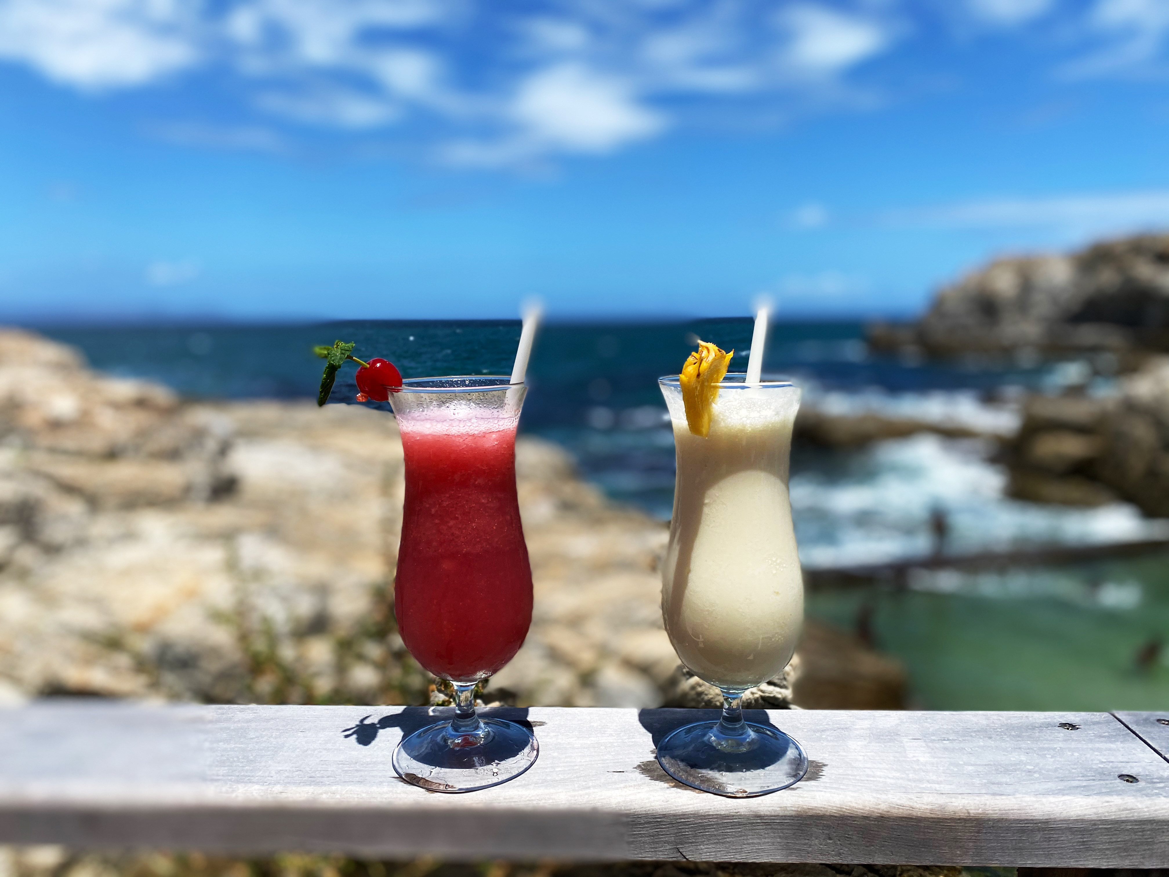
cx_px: 584
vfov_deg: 53.1
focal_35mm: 26
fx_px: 878
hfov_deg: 67.3
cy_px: 438
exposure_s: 1/5236
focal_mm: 4.25
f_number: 1.8
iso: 32
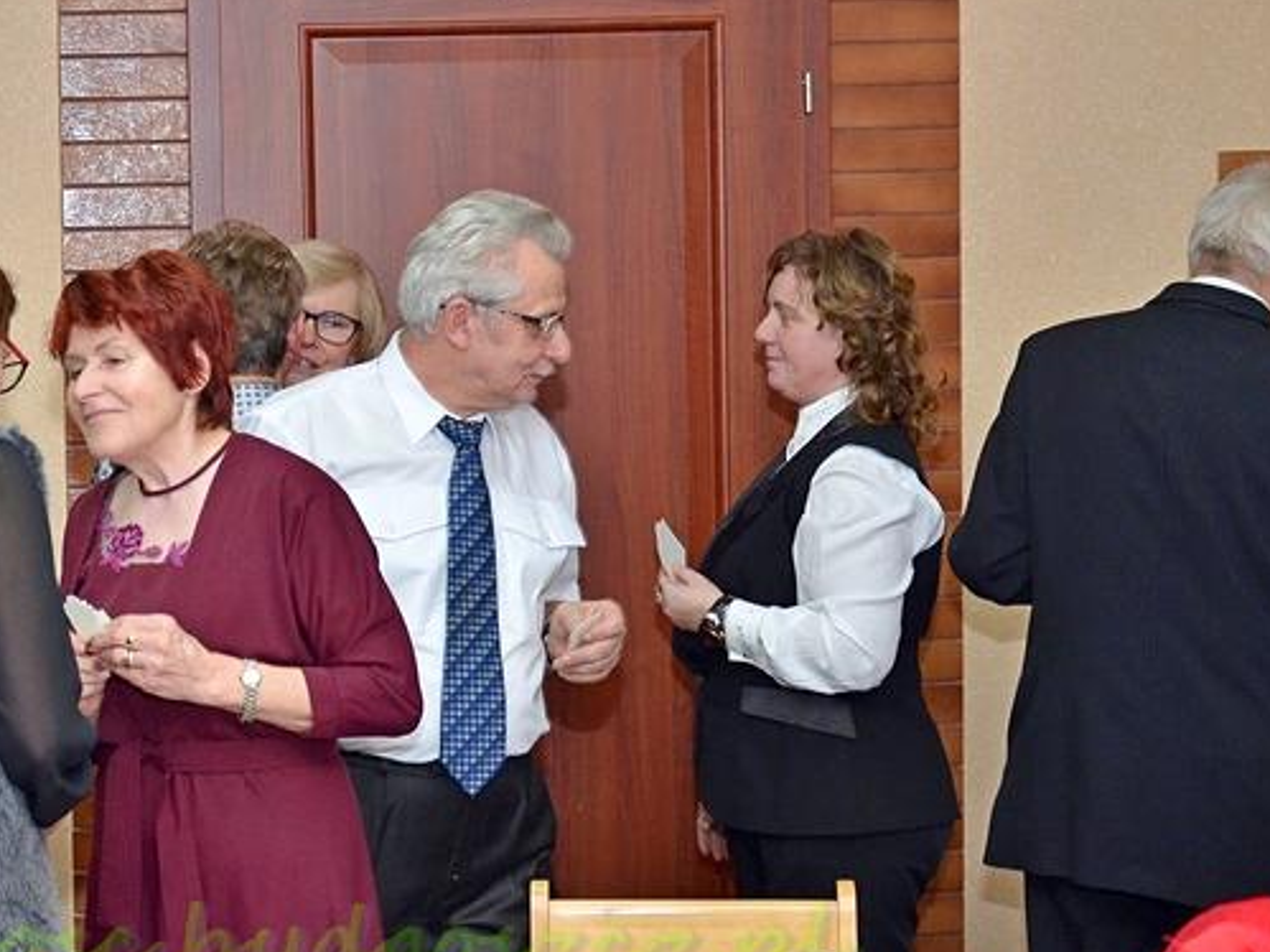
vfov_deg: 19.9
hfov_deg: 26.0
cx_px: 305
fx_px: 2714
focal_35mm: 74
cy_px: 359
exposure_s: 1/125
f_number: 4.2
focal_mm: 32
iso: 800
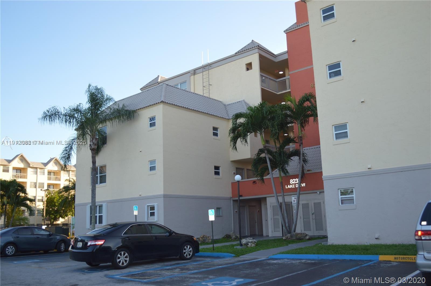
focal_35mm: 33
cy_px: 143
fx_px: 395
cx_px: 216
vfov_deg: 39.9
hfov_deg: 57.3
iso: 100
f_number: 4
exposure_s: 1/160
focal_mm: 22
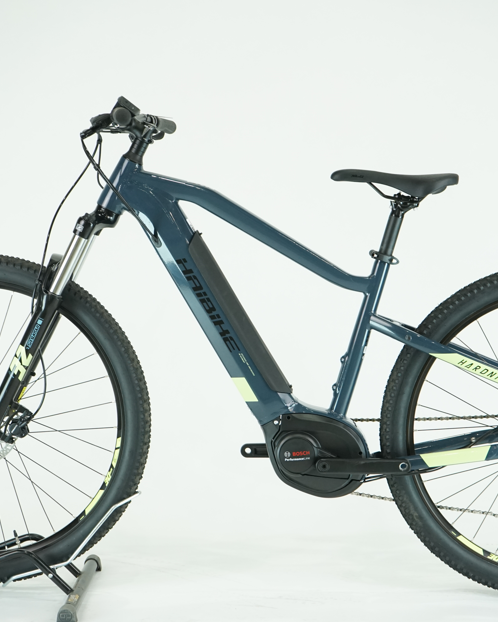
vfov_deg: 26.8
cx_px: 271
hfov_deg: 21.5
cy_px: 308
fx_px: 1308
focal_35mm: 71
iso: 1600
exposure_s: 1/200
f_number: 5.6
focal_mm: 50
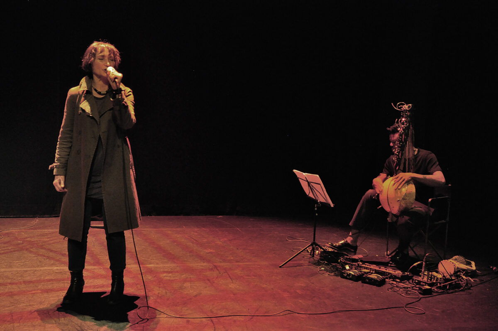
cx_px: 249
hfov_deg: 51.3
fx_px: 518
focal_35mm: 38
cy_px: 166
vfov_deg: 35.4
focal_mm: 25
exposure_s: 1/8
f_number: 6.3
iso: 3200
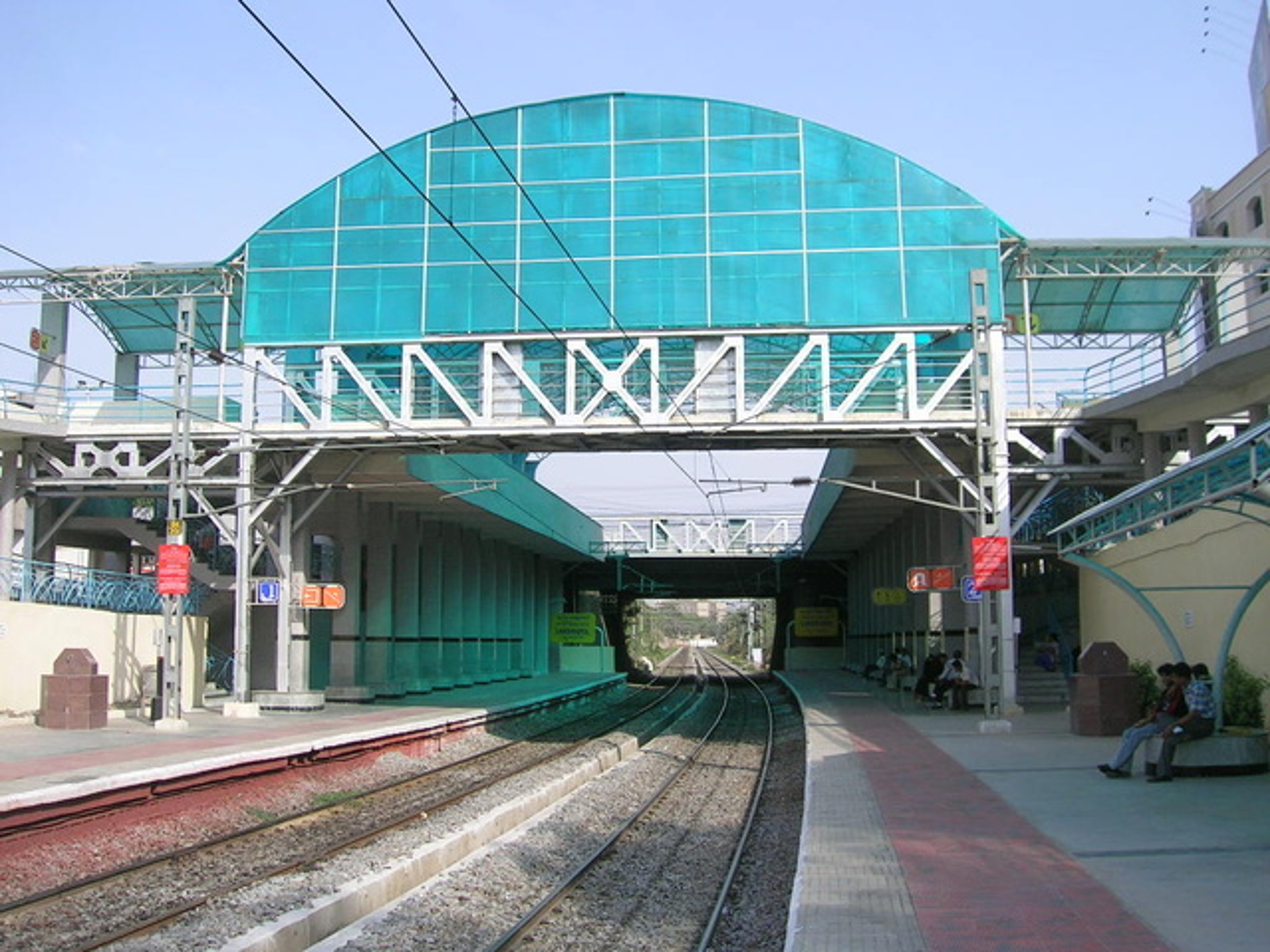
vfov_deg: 40.7
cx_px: 635
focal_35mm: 35
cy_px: 476
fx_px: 1284
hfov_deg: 52.6
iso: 50
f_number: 4.8
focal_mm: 5.4
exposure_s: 1/291
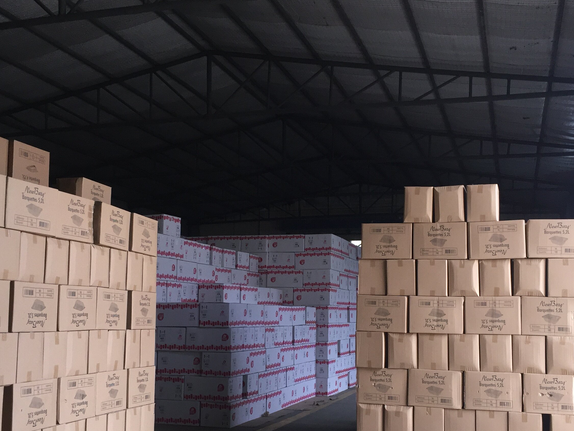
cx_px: 294
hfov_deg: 44.8
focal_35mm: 42
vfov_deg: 34.2
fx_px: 696
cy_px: 259
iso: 100
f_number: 2.2
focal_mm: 4.15
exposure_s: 1/33
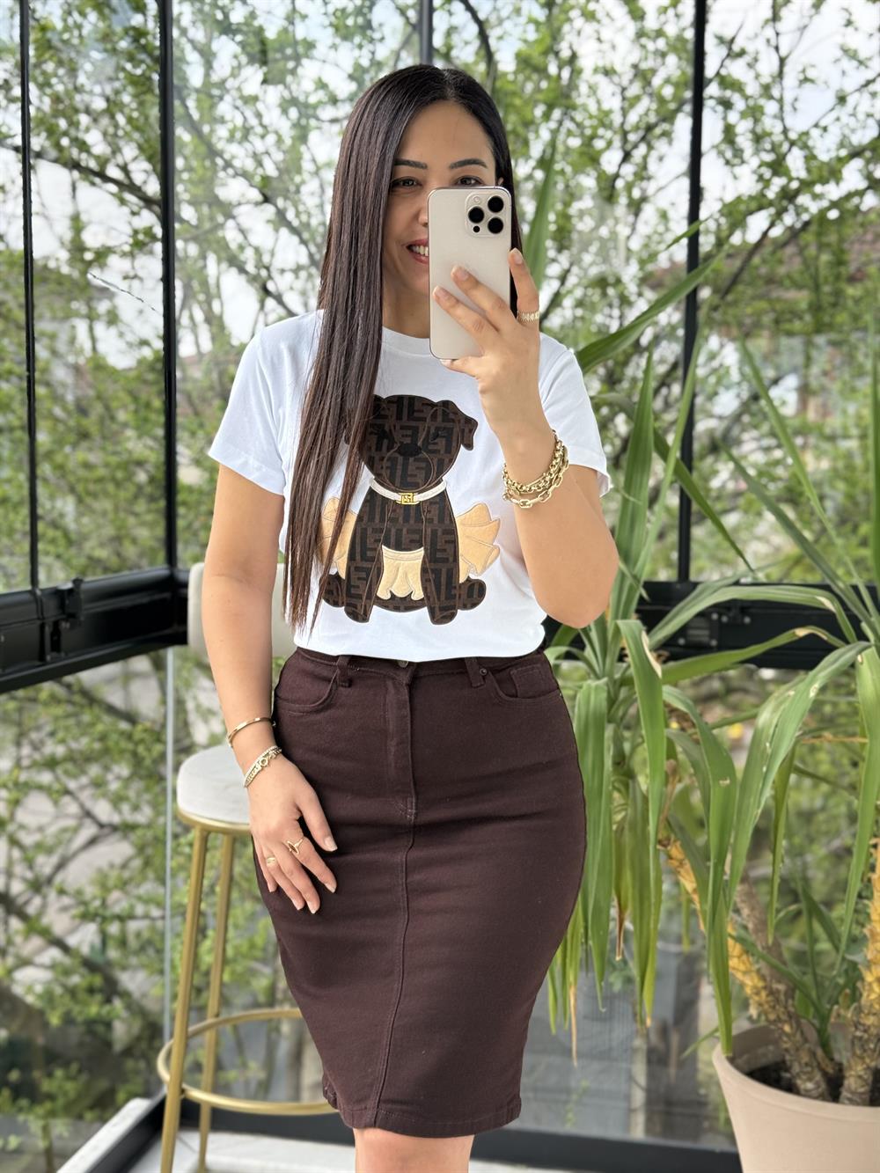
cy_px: 586
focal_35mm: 48
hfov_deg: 30.3
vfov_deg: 39.7
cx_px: 440
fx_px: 1627
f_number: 1.78
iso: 100
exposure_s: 1/469
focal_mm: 6.76
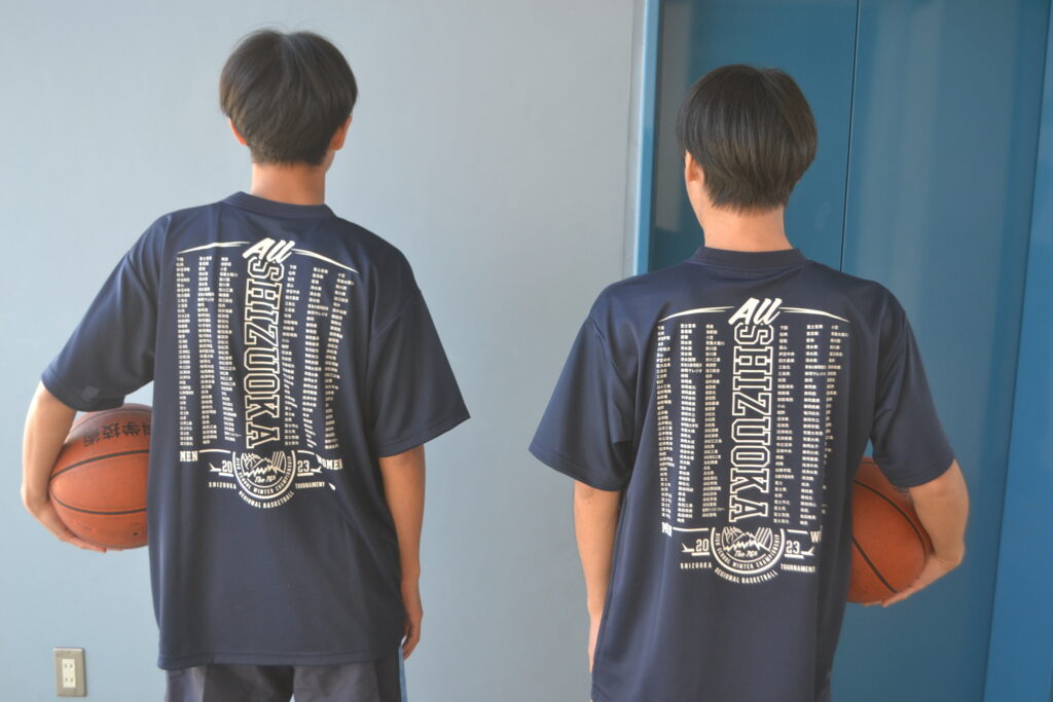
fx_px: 1053
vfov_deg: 36.9
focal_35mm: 36
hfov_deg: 53.1
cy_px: 351
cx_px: 526
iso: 400
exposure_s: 1/60
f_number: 4
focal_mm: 24
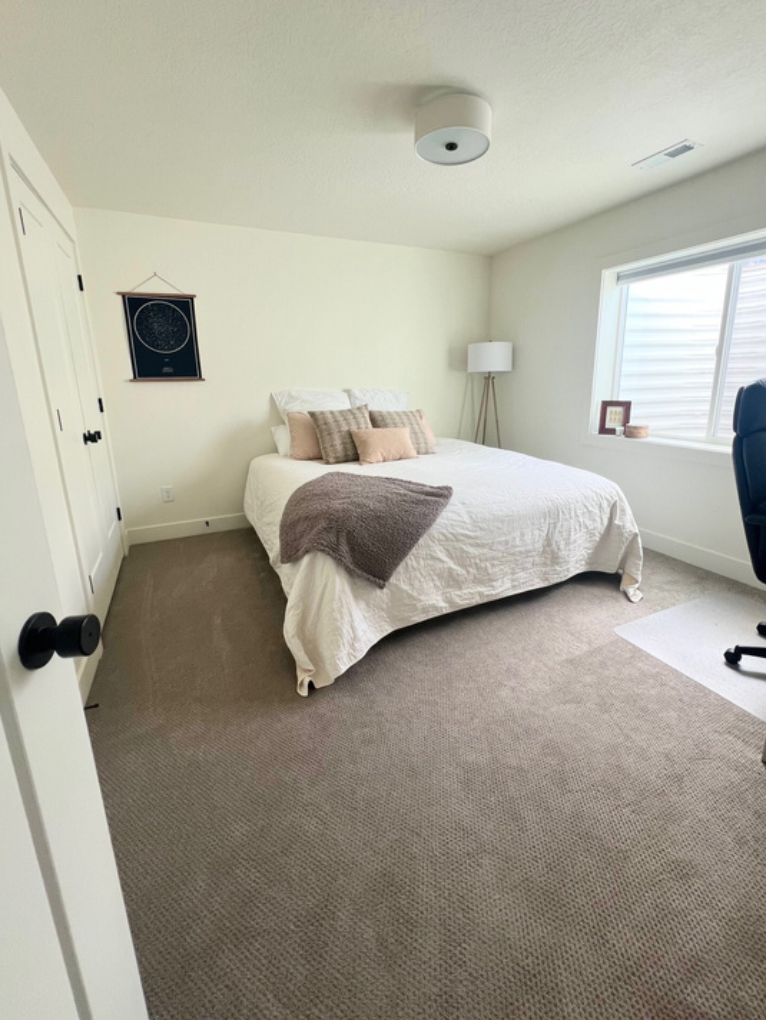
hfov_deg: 85.7
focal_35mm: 14
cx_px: 392
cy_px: 481
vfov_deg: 101.9
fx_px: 413
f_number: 1.8
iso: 100
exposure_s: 1/120
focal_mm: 1.57
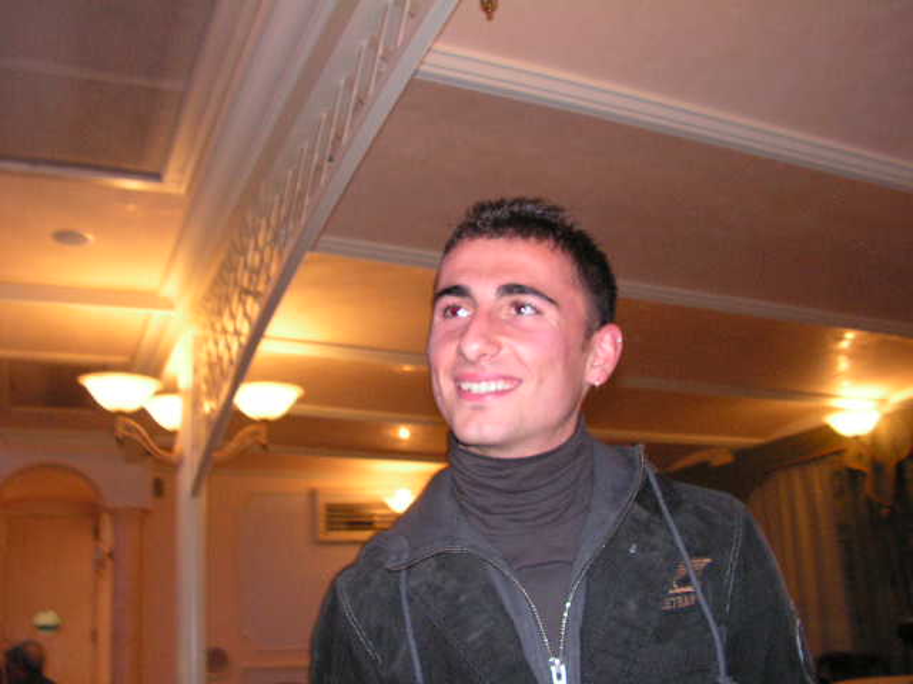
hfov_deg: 51.4
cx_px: 456
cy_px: 342
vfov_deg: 39.7
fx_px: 950
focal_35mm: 36
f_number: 3.2
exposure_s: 1/40
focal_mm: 6
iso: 200
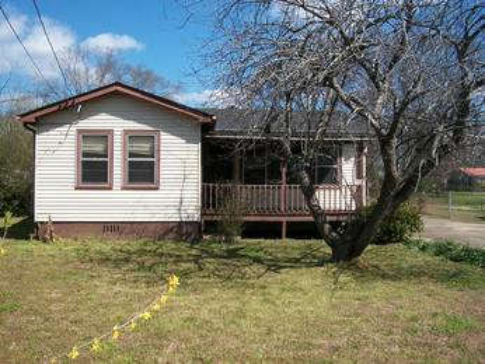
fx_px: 449
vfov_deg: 44.2
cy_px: 182
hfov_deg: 56.8
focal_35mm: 32
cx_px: 242
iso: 80
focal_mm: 5.7
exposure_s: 1/320
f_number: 5.5
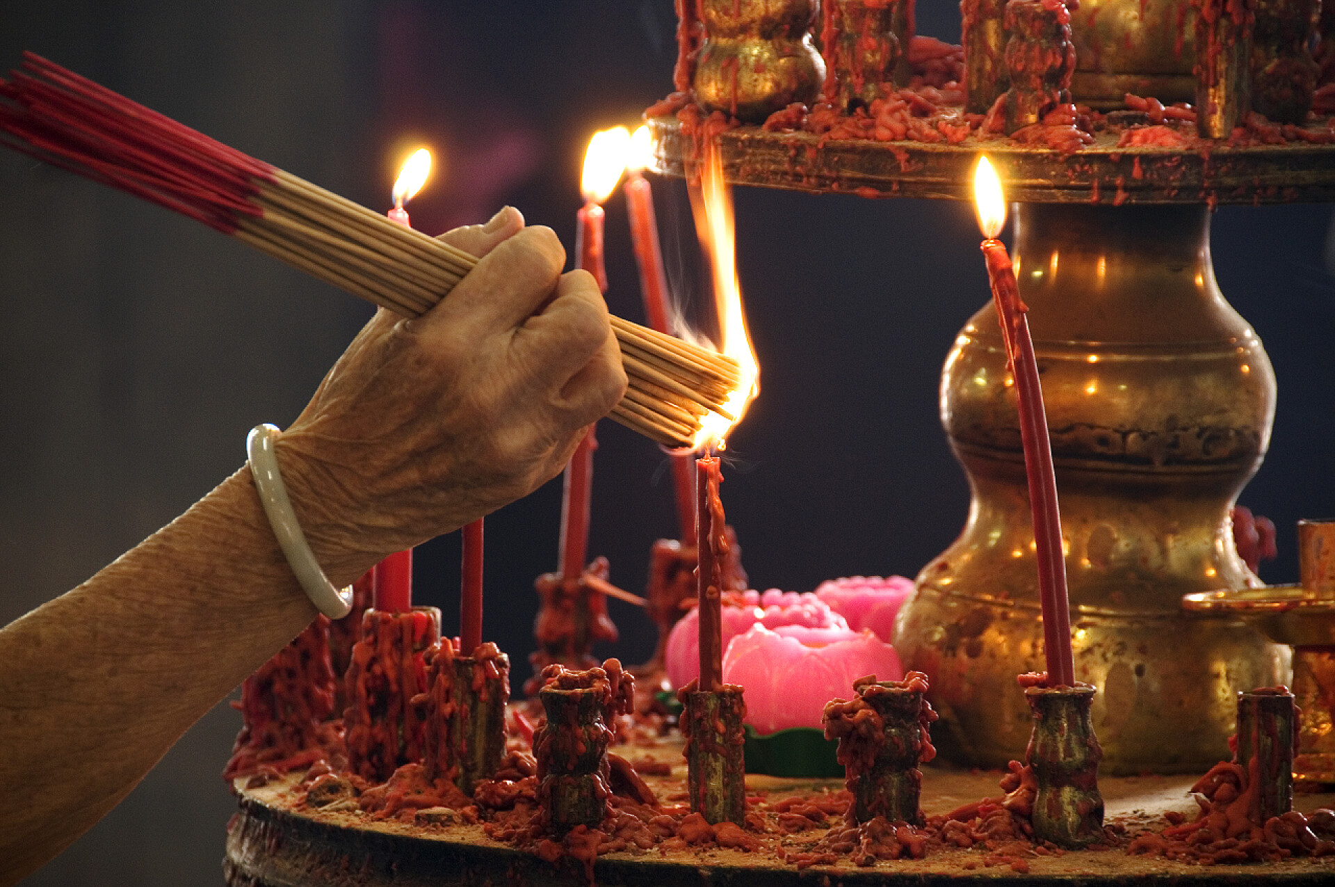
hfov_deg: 6.9
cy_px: 444
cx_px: 668
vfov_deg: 4.6
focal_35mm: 300
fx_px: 11111
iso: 200
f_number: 5.6
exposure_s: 1/10
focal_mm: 200
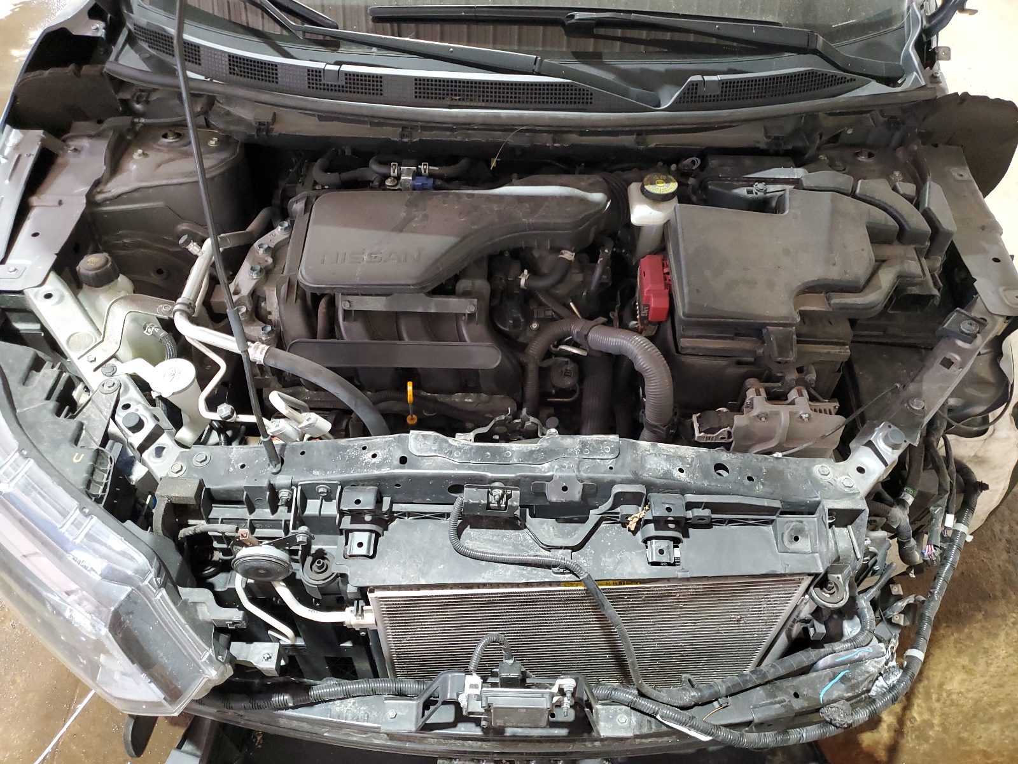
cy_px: 382
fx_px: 765
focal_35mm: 26
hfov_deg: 67.3
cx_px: 509
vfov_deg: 53.1
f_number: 1.5
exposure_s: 1/40
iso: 330
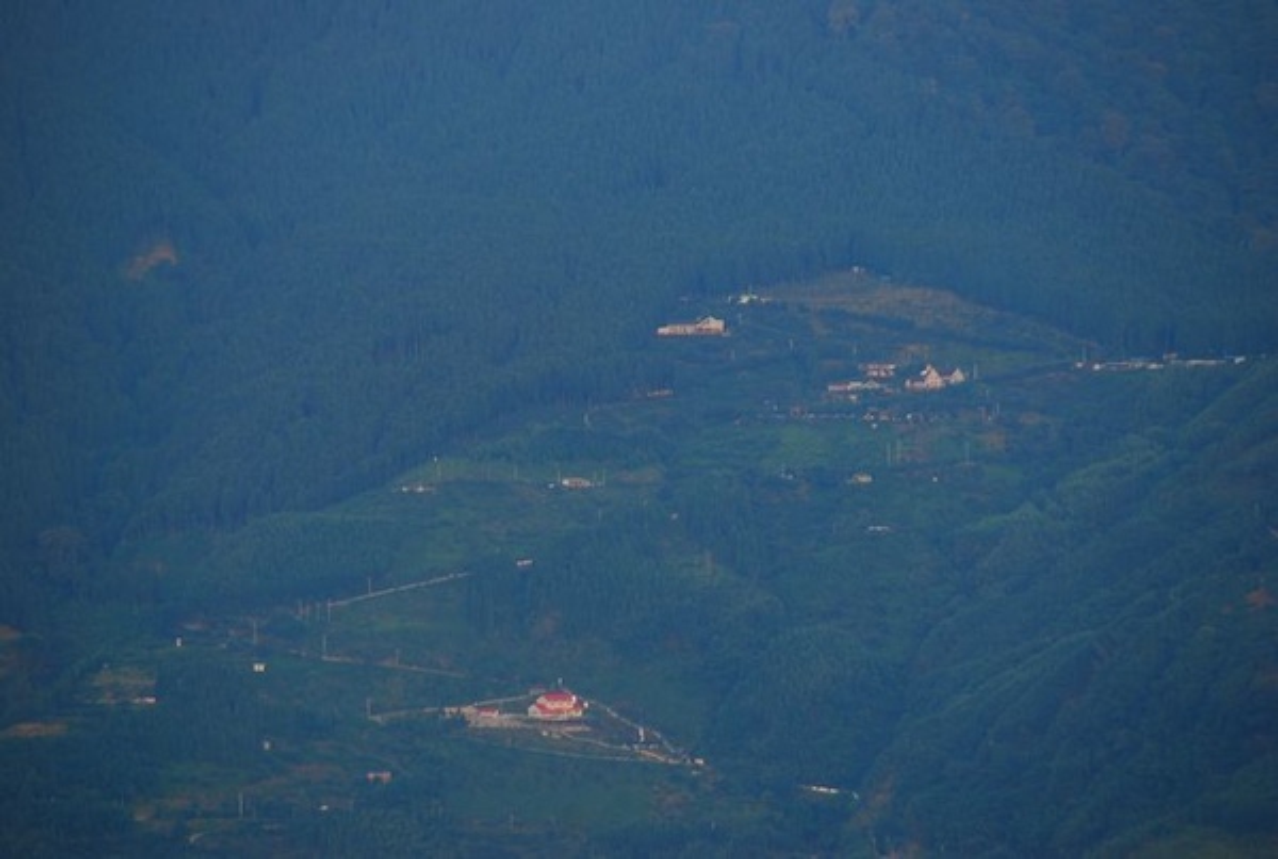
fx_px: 10674
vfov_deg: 4.6
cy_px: 430
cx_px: 639
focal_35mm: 300
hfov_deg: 6.9
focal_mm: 200
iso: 125
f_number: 5.6
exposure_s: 1/10
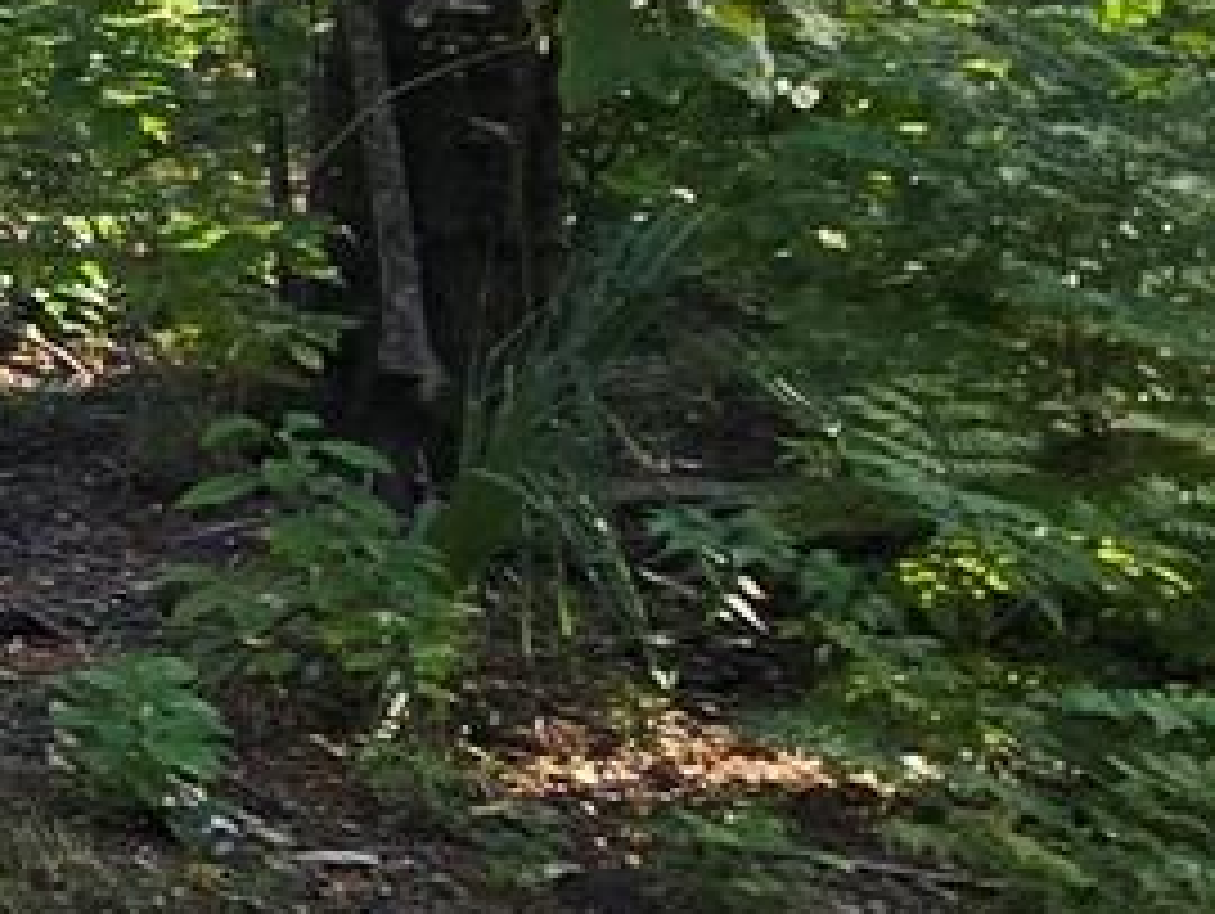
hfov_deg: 13.3
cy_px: -176
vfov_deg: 18.2
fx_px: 2705
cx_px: -2034
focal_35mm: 77
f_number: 2.2
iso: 50
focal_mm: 2.2
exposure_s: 1/227
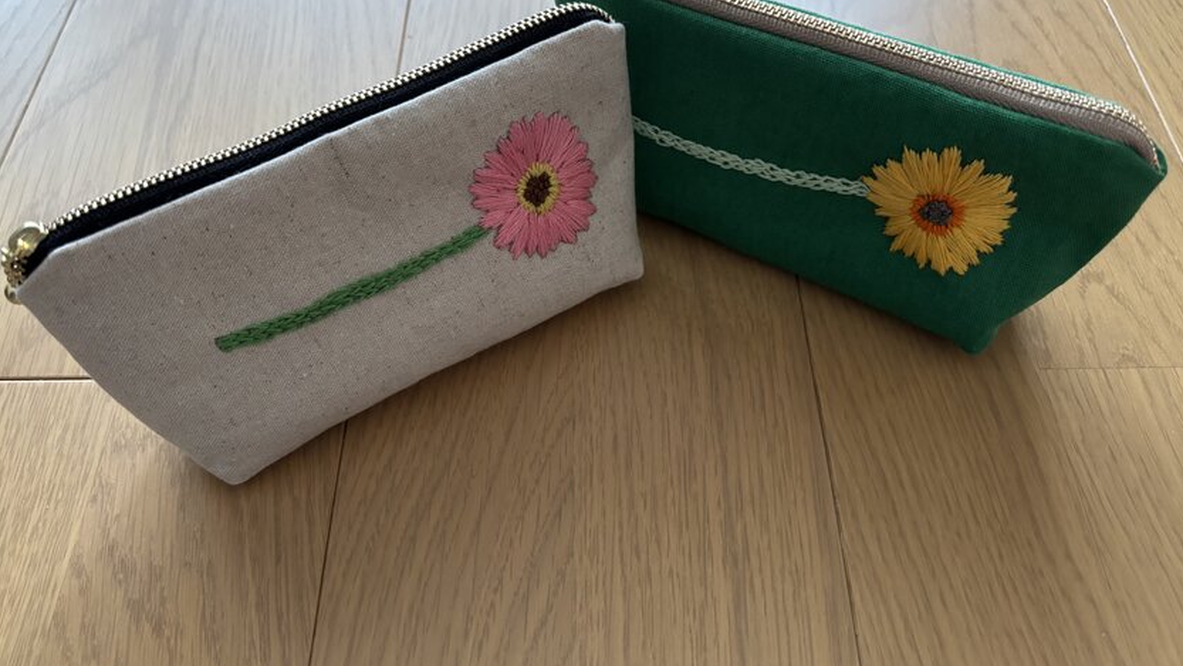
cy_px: 339
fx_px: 910
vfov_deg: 40.2
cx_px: 582
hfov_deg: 66.0
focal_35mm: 29
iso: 500
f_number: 1.6
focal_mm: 5.96
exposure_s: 1/56
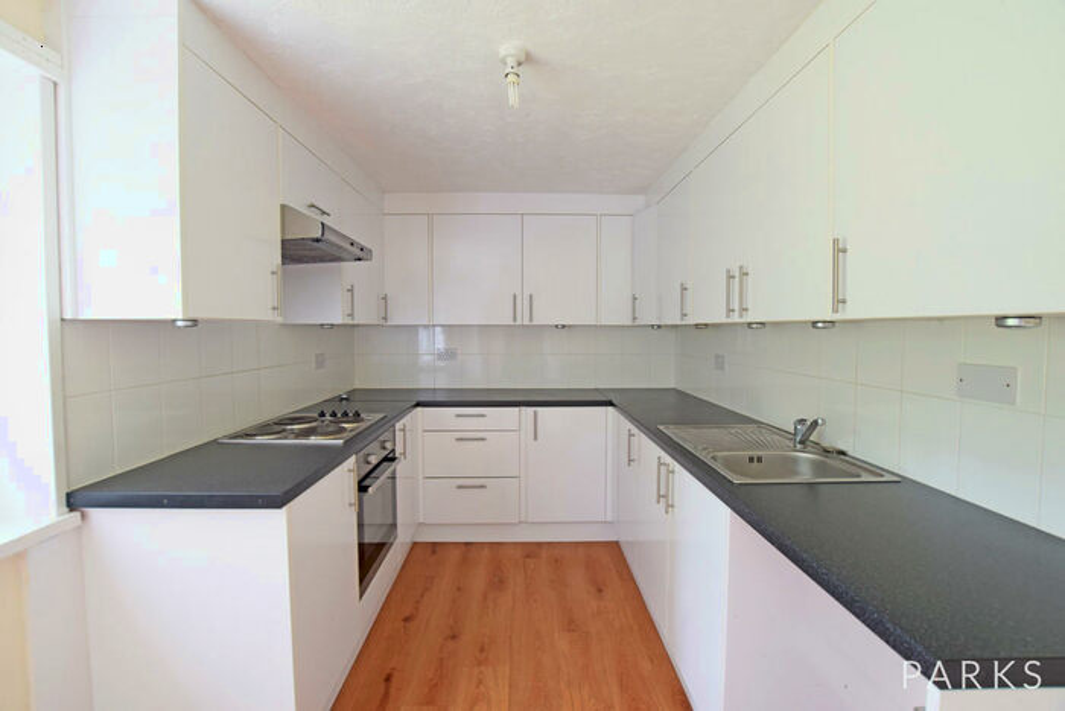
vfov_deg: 77.4
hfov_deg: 100.4
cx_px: 532
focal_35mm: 15
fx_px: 444
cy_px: 356
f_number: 6.3
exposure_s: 1/10
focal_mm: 10
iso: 640
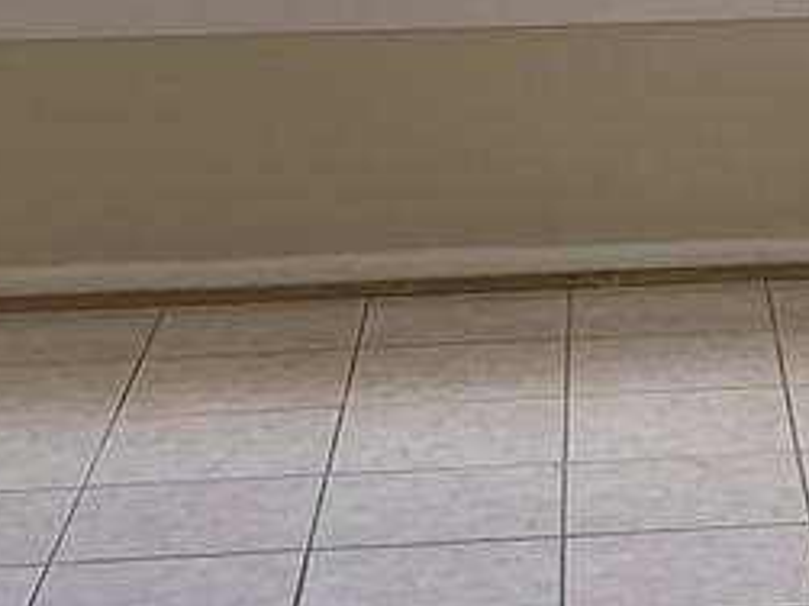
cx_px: 1135
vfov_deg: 9.7
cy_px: -251
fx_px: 3481
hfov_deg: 12.7
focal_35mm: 149
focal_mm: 4.25
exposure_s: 1/120
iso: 80
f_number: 1.8
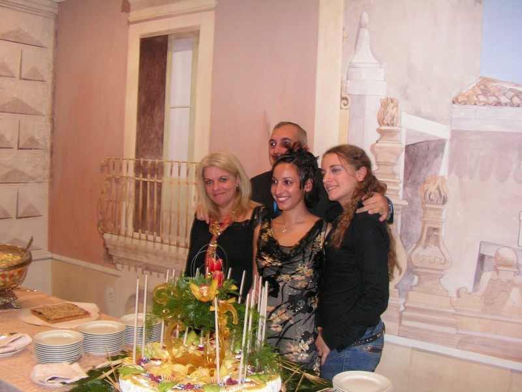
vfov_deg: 39.7
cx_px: 261
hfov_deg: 51.4
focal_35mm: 36
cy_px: 196
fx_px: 543
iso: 200
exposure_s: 1/40
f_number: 3.2
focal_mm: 6
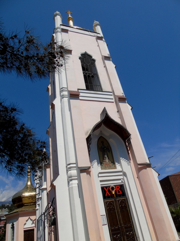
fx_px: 173
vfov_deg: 69.4
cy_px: 120
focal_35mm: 25
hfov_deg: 54.9
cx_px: 90
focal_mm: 4.4
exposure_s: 1/1000
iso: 80
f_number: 4.5
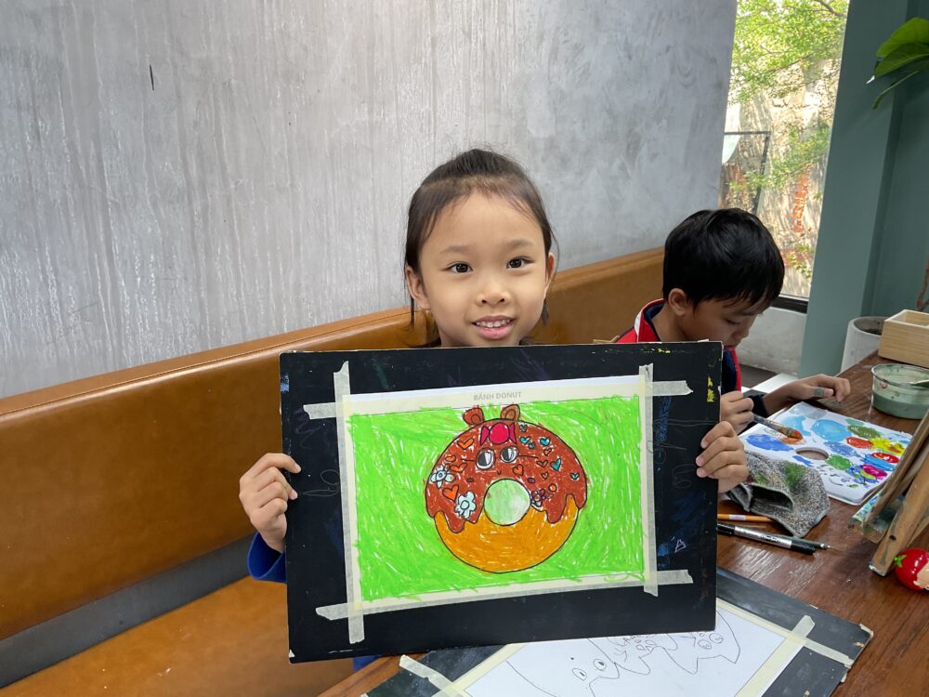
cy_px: 348
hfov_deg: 61.7
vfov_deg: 48.2
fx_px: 778
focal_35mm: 29
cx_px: 464
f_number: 1.8
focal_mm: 3
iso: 64
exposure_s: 1/120
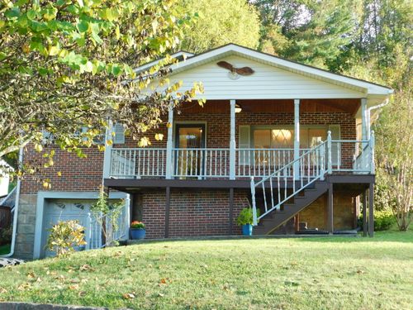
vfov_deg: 32.2
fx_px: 537
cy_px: 155
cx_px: 206
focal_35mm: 45
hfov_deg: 42.1
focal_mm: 8
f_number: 3.7
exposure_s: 1/80
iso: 125
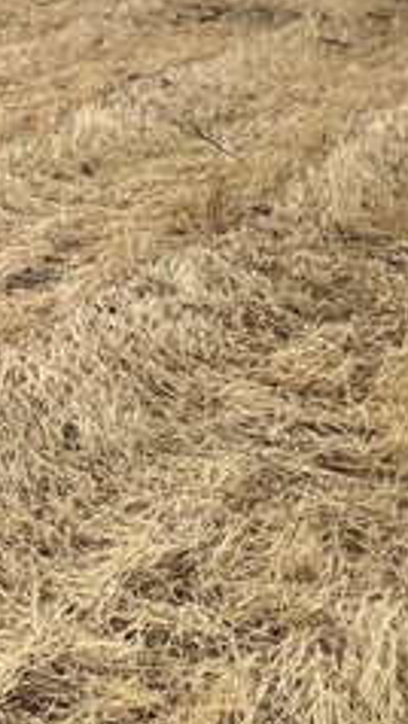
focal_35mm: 61
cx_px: -895
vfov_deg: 32.5
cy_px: 61
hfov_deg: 10.7
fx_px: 1172
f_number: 1.8
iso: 32
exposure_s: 1/541
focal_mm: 1.57
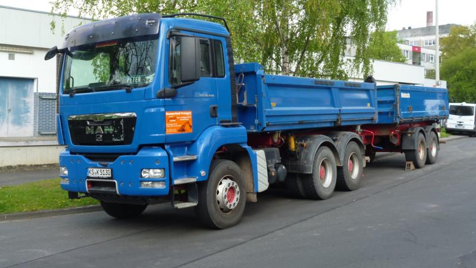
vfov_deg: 26.5
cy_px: 104
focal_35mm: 45
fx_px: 568
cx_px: 238
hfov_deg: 45.5
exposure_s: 1/160
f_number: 3.7
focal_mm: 7.3
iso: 100
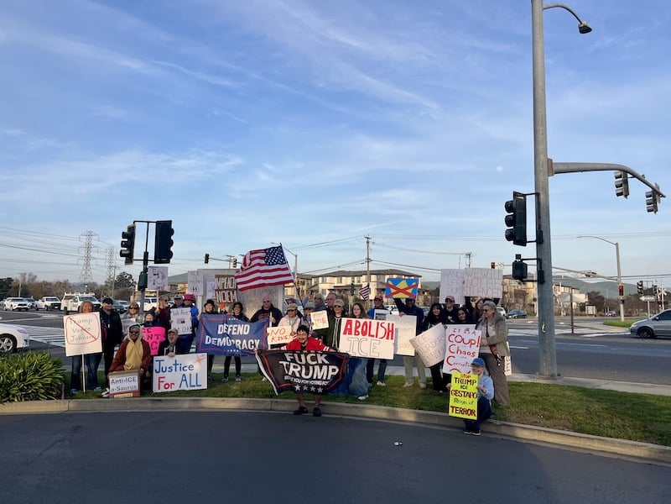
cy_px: 252
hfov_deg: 67.3
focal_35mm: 26
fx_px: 504
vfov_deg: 53.1
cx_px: 336
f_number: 1.6
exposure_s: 1/1748
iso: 50
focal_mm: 5.1
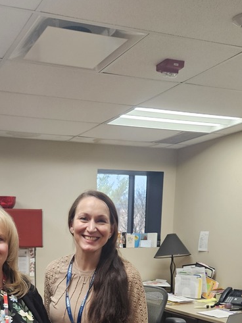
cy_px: 324
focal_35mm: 48
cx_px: 62
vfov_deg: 35.8
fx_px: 448
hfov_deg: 29.8
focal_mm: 5.4
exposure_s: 1/120
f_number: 1.8
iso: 320
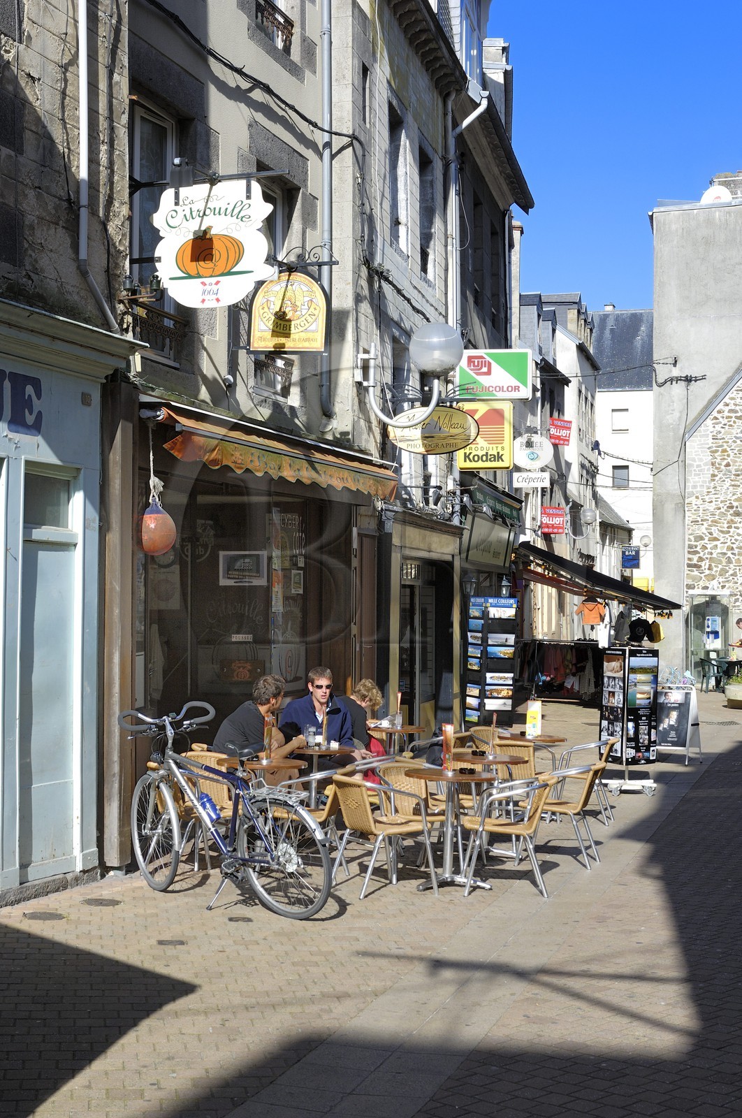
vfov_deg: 37.9
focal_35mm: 52
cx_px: 371
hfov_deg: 25.7
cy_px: 559
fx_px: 1628
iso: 100
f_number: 7.6
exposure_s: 1/160
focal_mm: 35
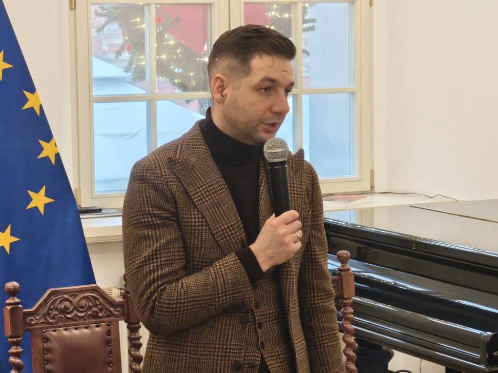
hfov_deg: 16.4
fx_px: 1726
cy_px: 186
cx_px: 249
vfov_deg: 12.3
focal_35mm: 120
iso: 1600
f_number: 2
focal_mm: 8.8
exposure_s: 1/50
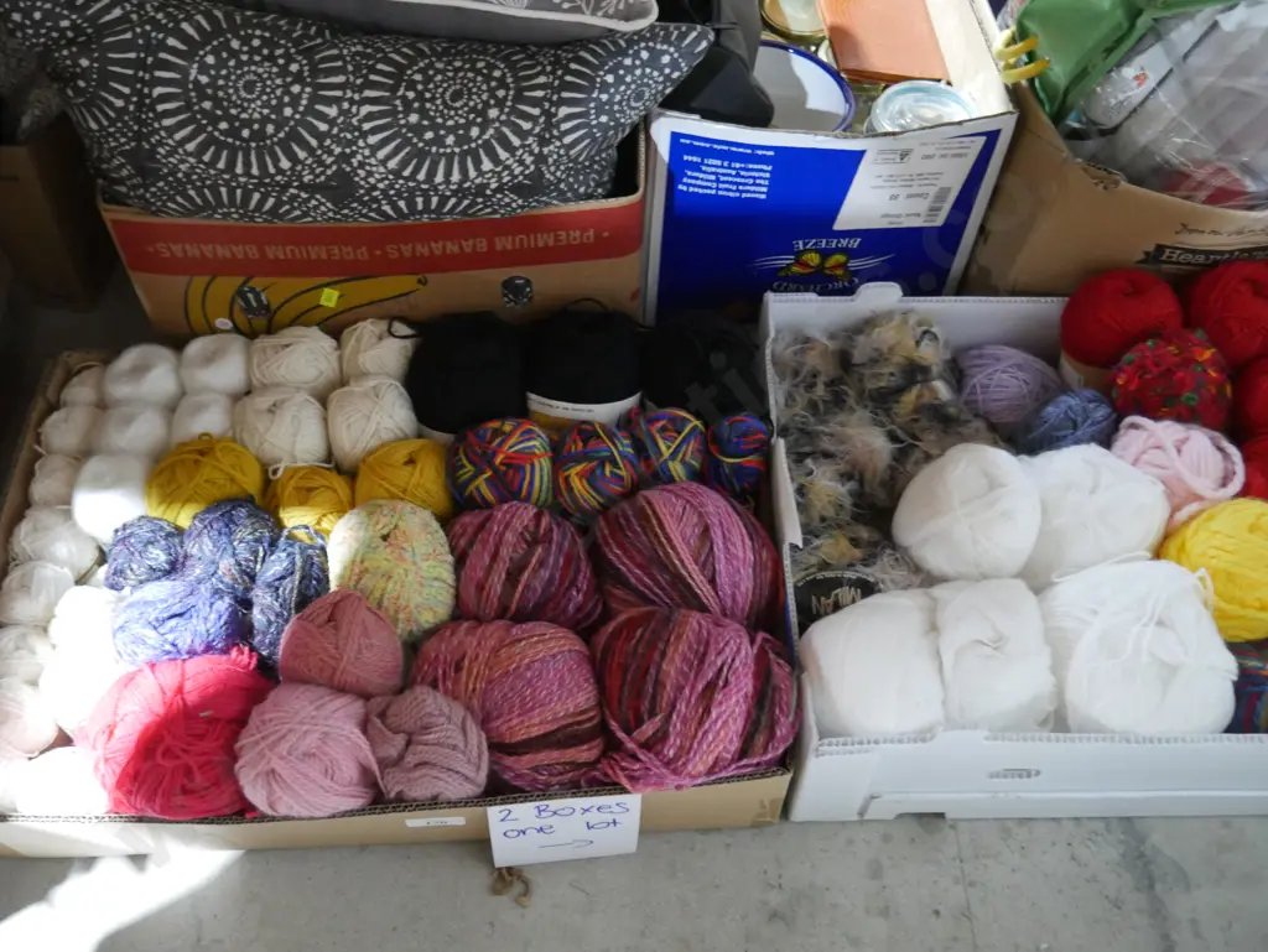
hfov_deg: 56.8
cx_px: 634
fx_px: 1173
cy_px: 476
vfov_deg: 44.2
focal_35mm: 32
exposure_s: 1/25
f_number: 3.6
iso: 3200
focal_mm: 16
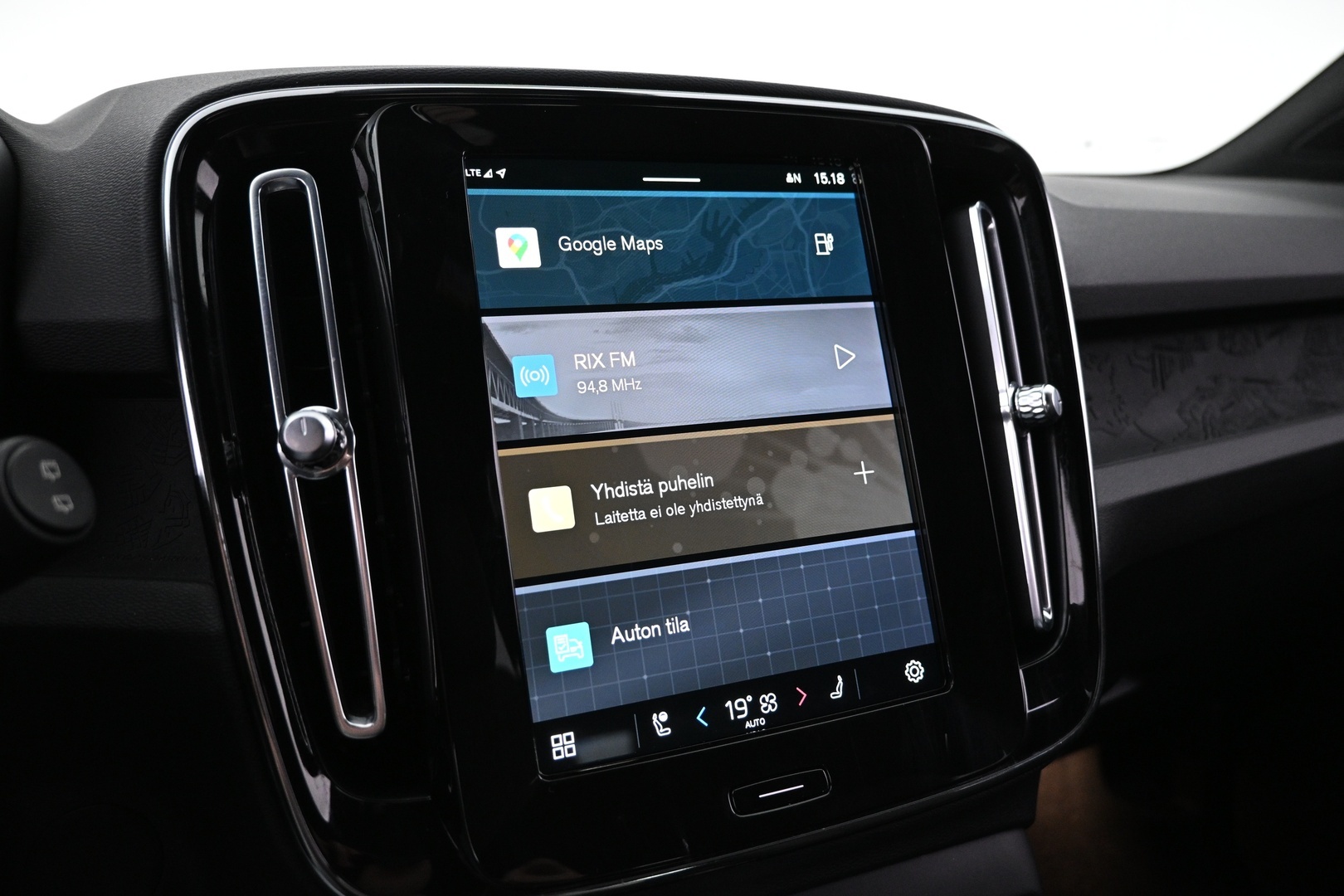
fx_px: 896
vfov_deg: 53.1
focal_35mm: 24
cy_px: 448
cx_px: 672
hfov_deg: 73.7
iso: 1600
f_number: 3.5
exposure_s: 1/30
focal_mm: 16
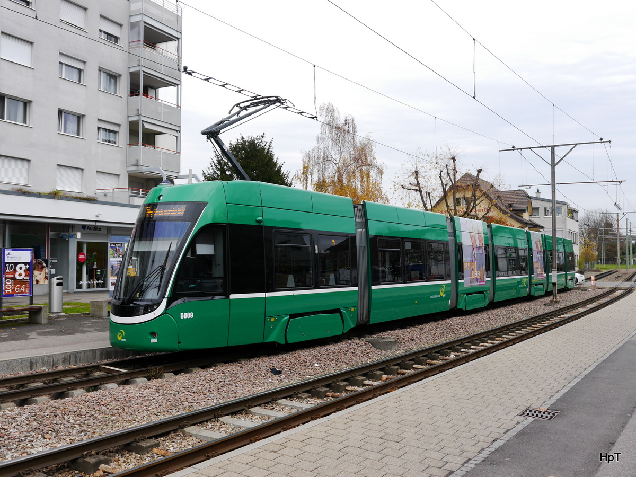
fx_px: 625
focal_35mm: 34
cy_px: 238
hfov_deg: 54.0
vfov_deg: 41.8
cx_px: 318
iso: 160
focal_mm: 17
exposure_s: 1/200
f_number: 5.6
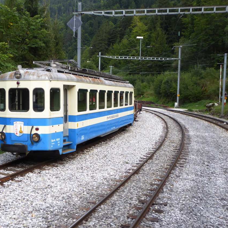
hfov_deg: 34.2
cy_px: 121
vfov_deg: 34.7
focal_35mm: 49
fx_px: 365
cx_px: 70
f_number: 3.7
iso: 250
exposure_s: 1/125
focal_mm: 6.7
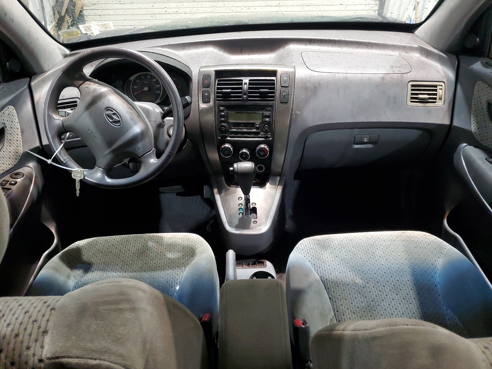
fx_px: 370
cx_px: 246
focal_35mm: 26
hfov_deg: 67.3
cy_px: 184
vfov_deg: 53.1
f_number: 1.5
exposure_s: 1/40
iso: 291
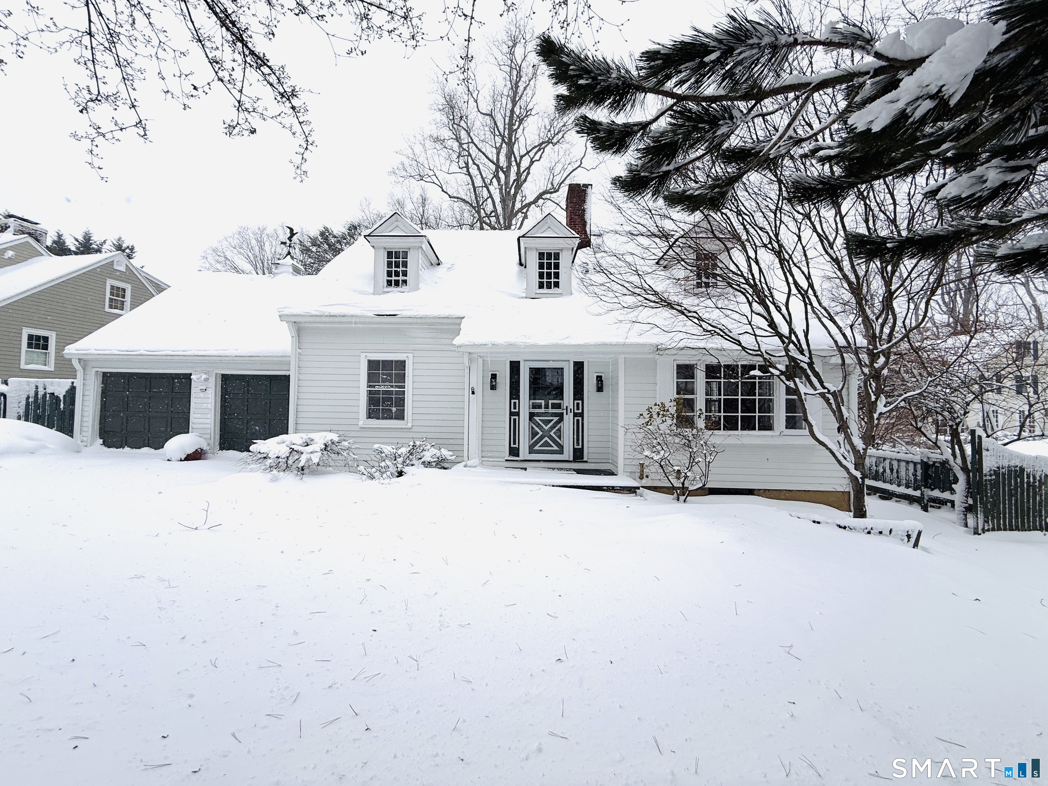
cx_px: 524
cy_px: 393
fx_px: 424
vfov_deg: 85.7
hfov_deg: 102.1
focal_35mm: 14
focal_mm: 2.22
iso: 50
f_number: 2.2
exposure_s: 1/2092
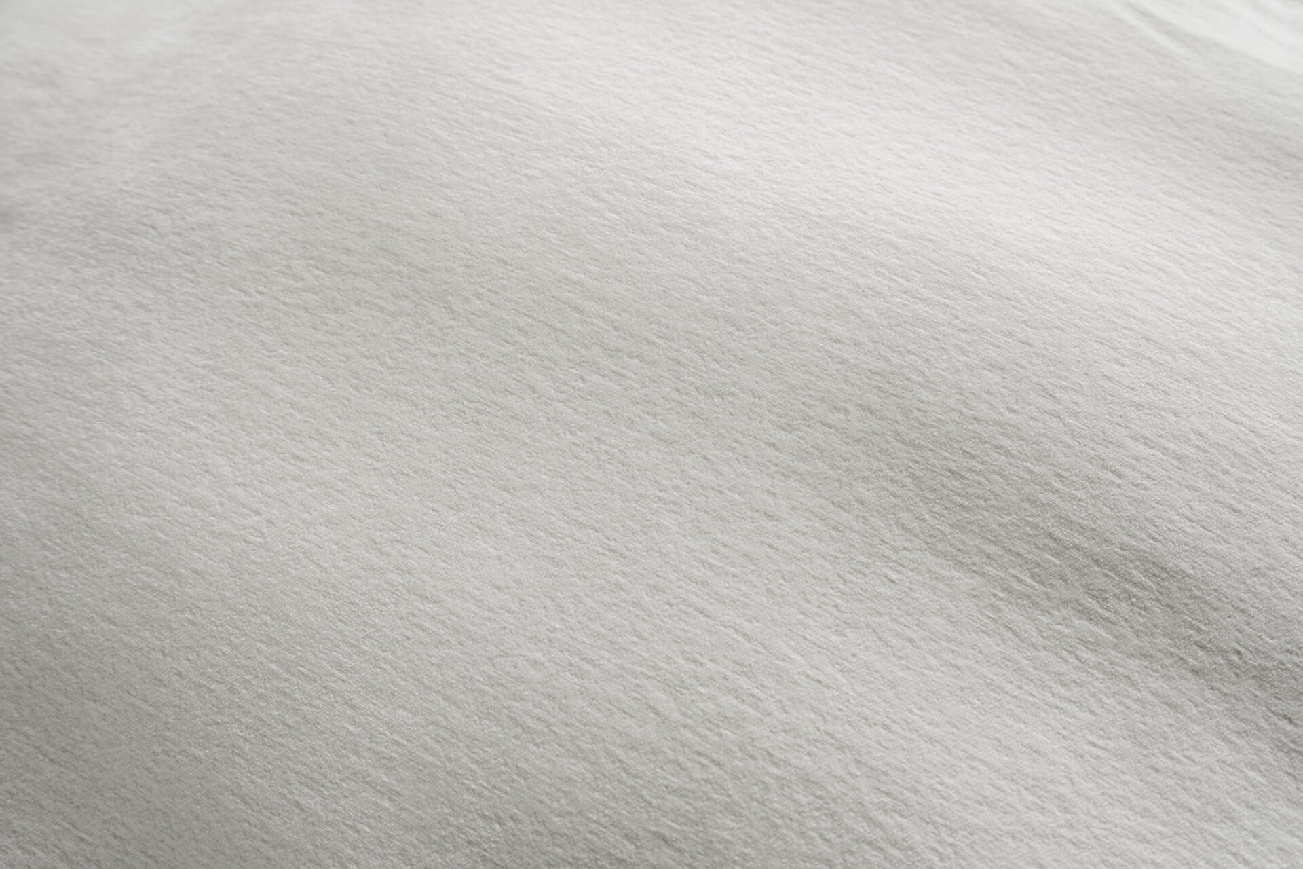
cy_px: 434
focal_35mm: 35
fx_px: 1267
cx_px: 652
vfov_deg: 37.9
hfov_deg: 54.4
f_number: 5
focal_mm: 35
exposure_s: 1/80
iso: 200
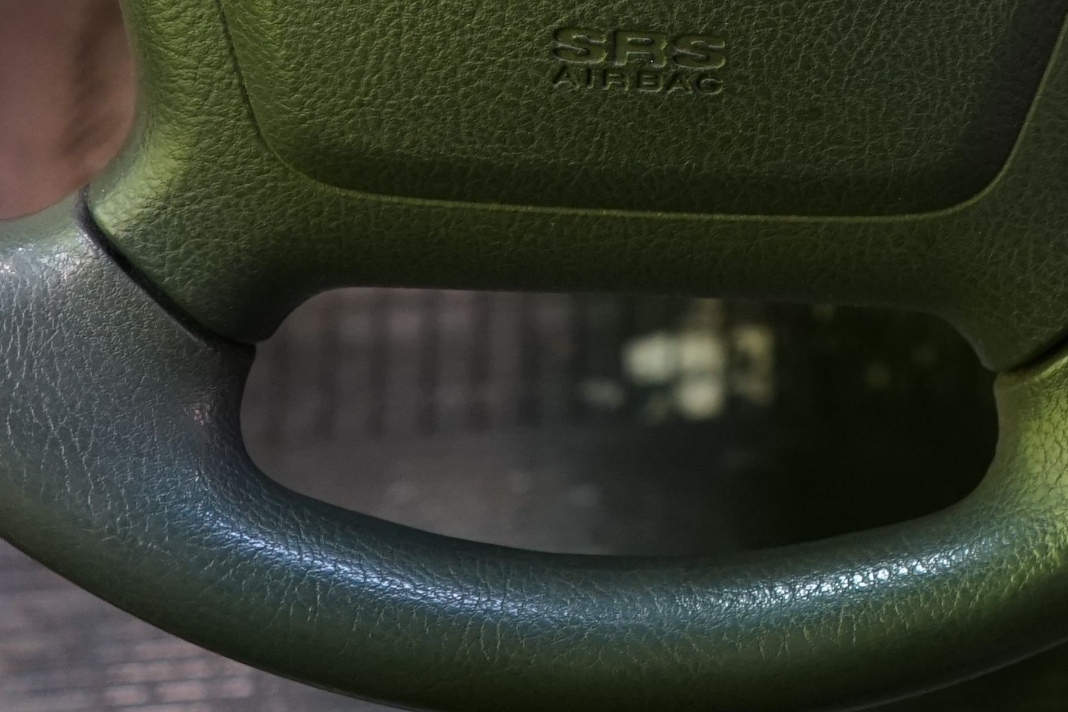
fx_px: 2848
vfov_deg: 13.2
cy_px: -445
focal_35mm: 96
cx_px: 1211
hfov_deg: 20.2
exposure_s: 1/30
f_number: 3.5
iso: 1000
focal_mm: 28
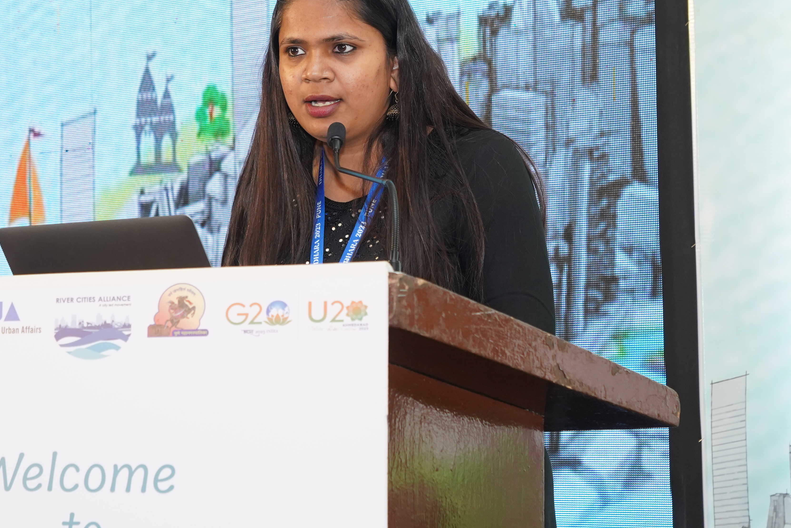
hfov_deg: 14.9
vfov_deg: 10.0
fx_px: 3010
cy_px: 185
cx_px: 238
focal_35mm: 137
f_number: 7.1
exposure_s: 1/125
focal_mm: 76
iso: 1000
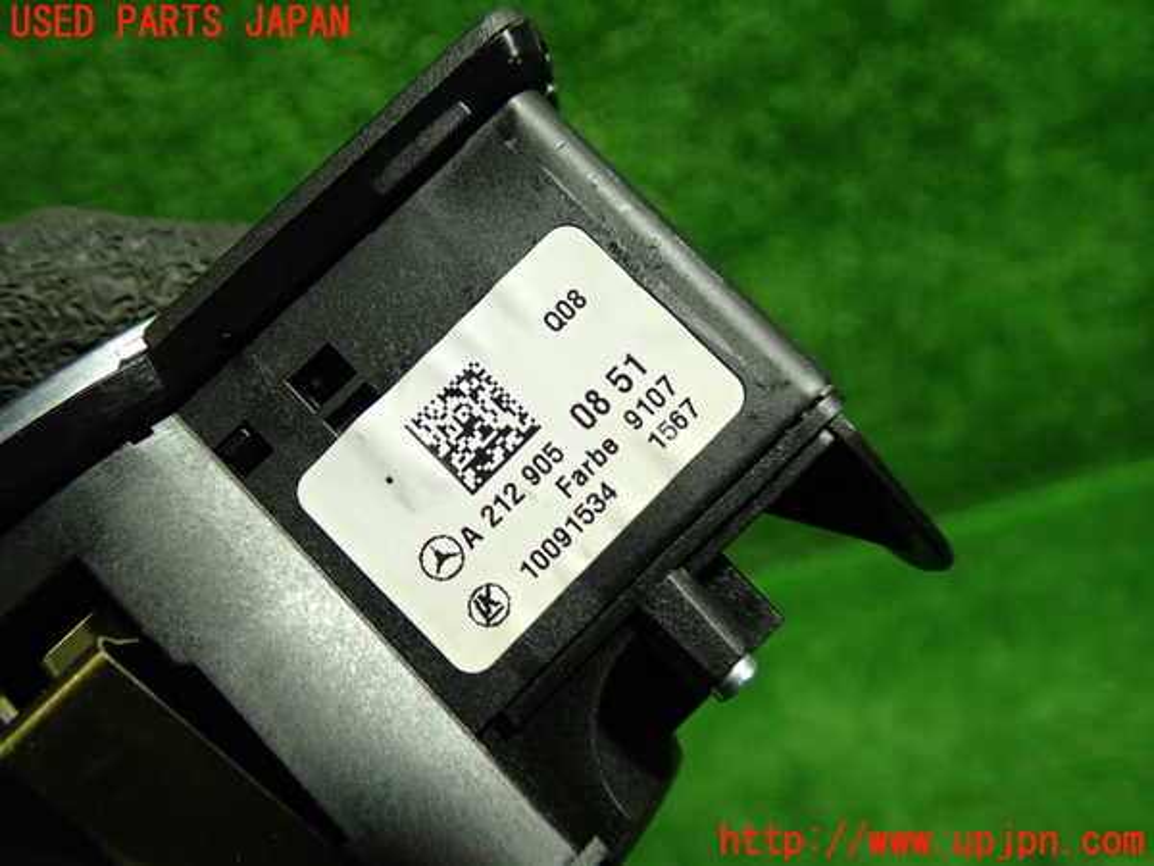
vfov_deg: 46.8
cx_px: 577
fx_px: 1000
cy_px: 433
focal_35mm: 30
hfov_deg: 60.0
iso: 200
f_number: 2.3
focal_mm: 5.4
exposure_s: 1/30
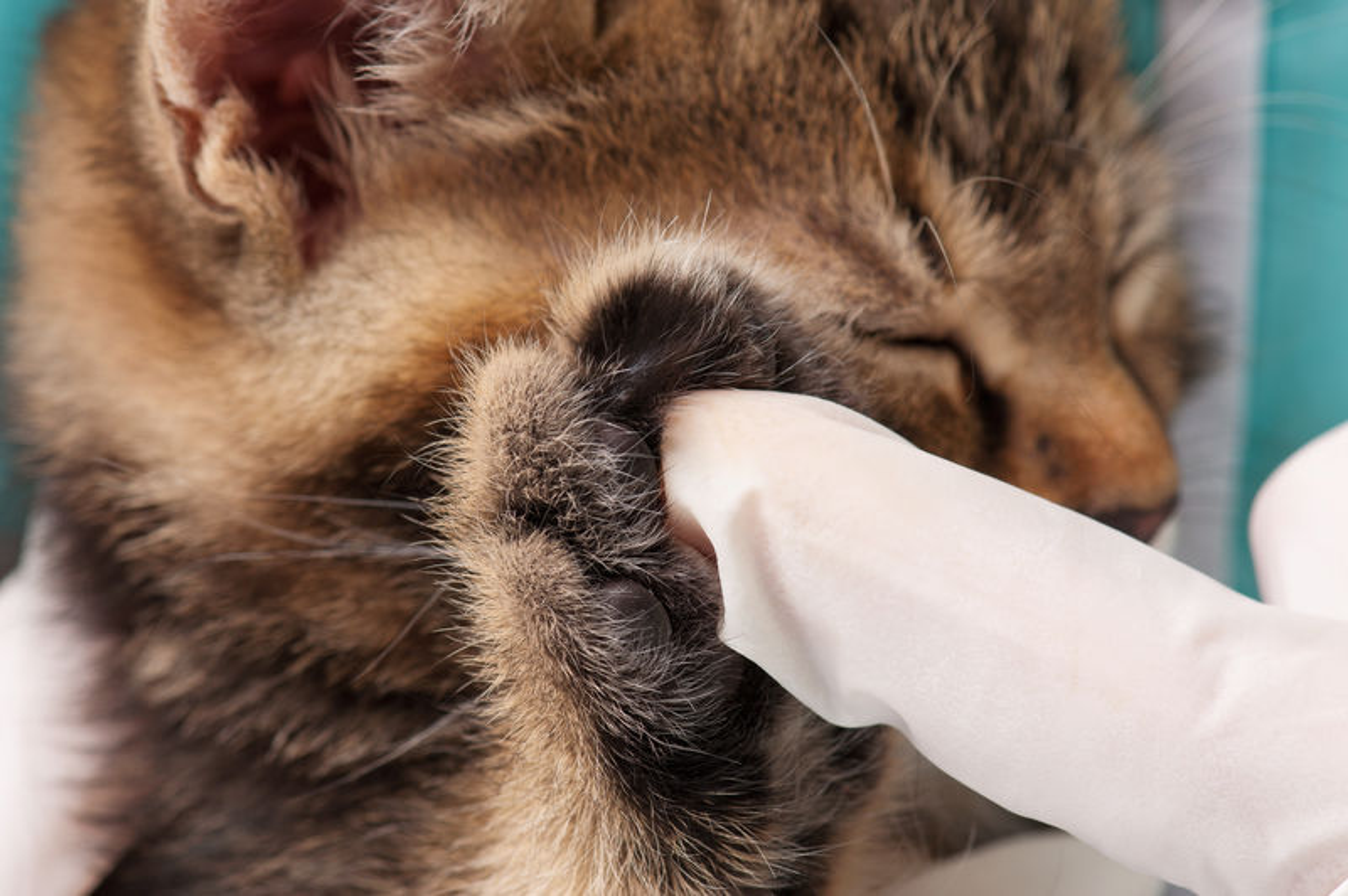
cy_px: 448
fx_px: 5893
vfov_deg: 8.7
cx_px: 674
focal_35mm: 158
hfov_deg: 13.1
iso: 100
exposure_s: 1/160
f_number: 10
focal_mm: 105
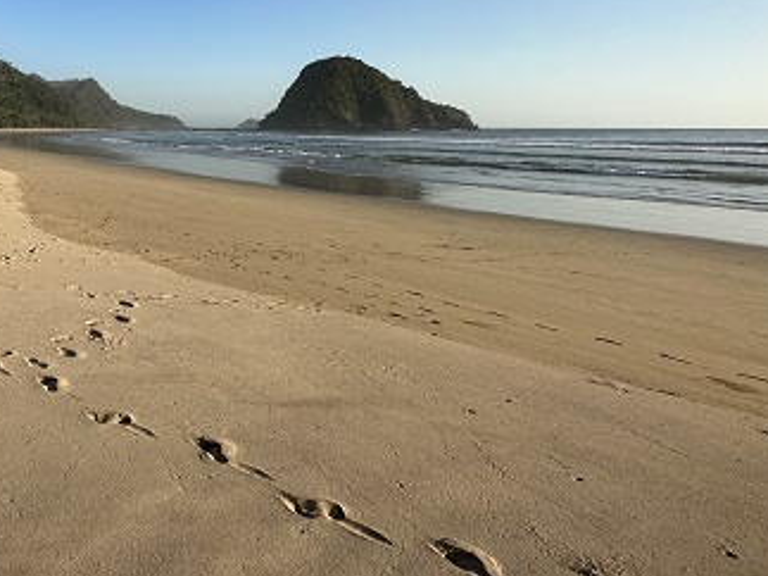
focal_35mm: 26
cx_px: 69
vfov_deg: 48.7
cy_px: 83
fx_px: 577
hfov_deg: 57.3
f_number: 2.2
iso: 40
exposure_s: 1/1473
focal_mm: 2.22
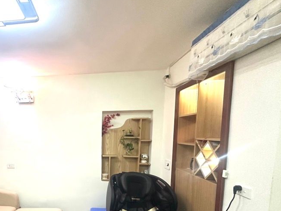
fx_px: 179
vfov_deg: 58.6
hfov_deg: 70.5
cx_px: 66
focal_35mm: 22
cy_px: 152
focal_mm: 2.22
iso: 250
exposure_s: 1/100
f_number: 2.2
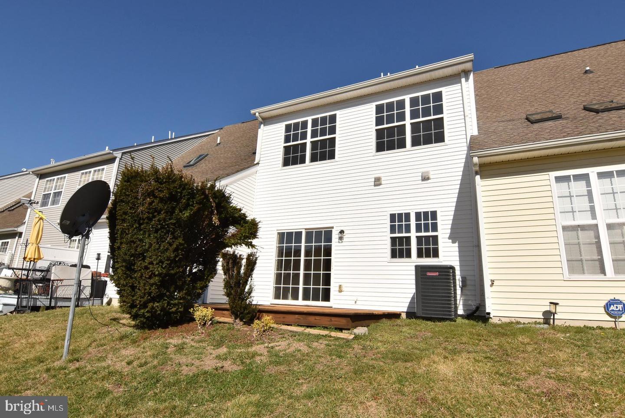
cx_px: 312
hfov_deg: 85.4
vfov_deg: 63.3
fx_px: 339
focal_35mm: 20
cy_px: 209
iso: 800
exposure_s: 1/1000
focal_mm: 13
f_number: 16
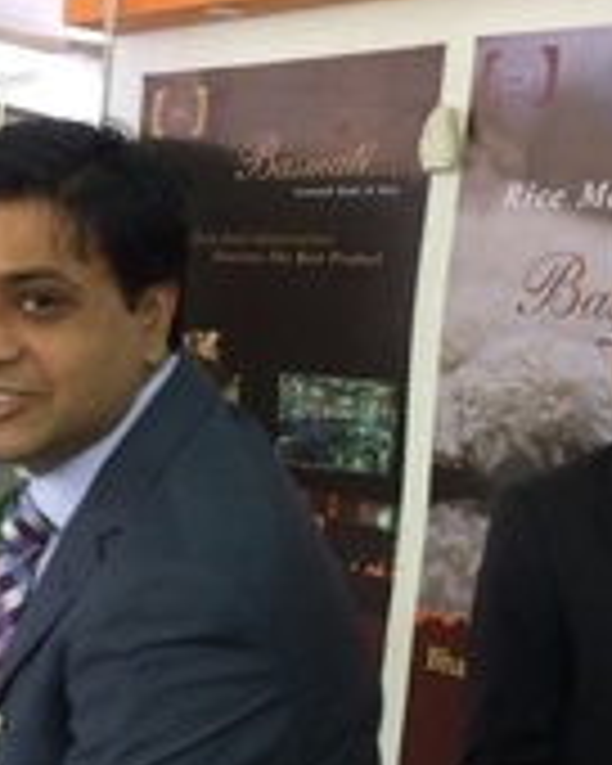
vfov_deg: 22.2
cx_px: -45
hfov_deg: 17.3
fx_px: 1947
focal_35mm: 86
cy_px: 484
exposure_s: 1/30
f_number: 2.2
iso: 125
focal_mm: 4.12
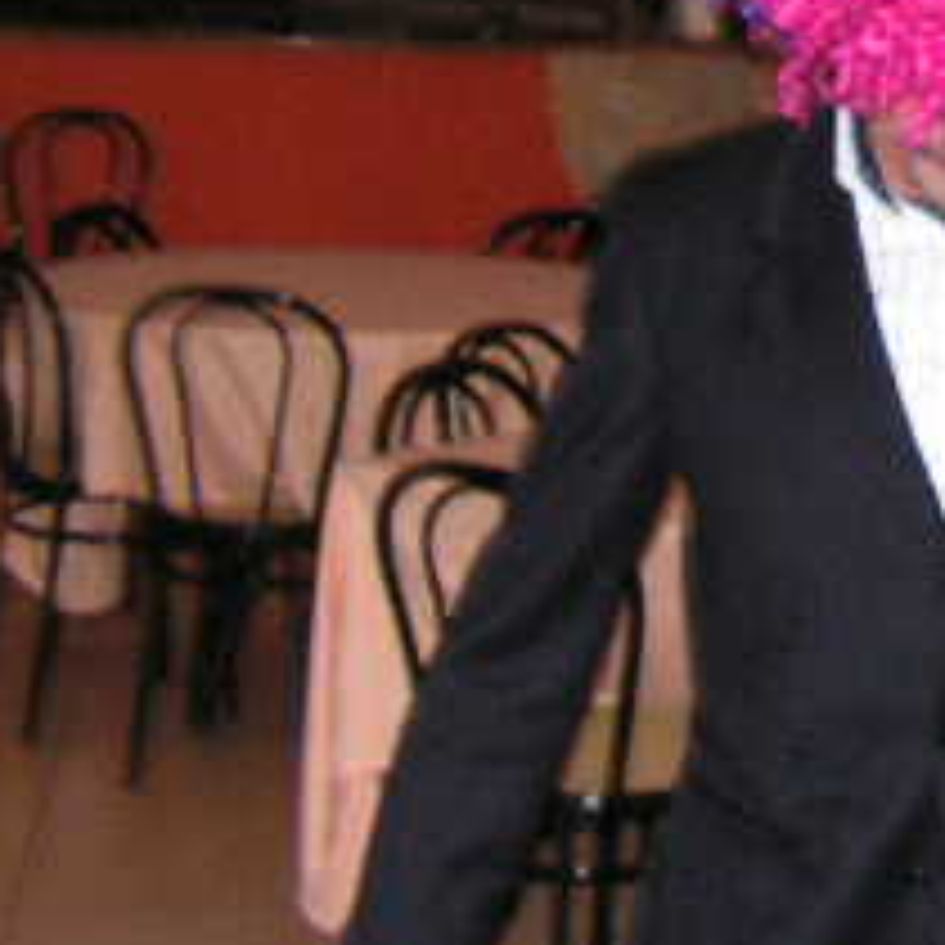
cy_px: 112
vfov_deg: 17.7
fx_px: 2996
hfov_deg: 16.5
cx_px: 1354
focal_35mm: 97
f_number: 3.2
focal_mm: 6
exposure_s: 1/40
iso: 200
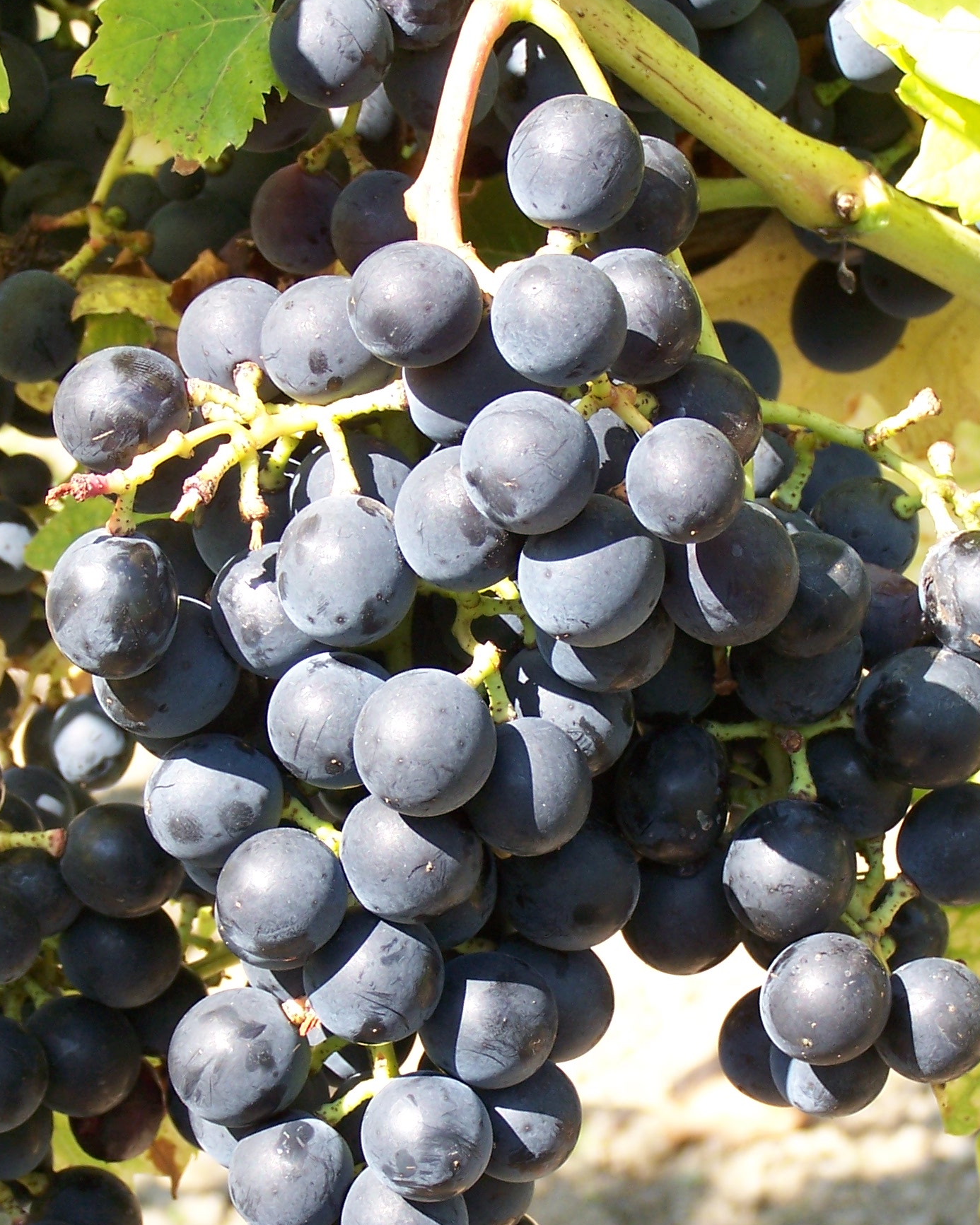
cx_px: 519
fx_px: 4315
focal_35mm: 119
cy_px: 821
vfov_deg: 16.1
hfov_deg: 13.0
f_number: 3.2
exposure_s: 1/125
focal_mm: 13.7
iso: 80
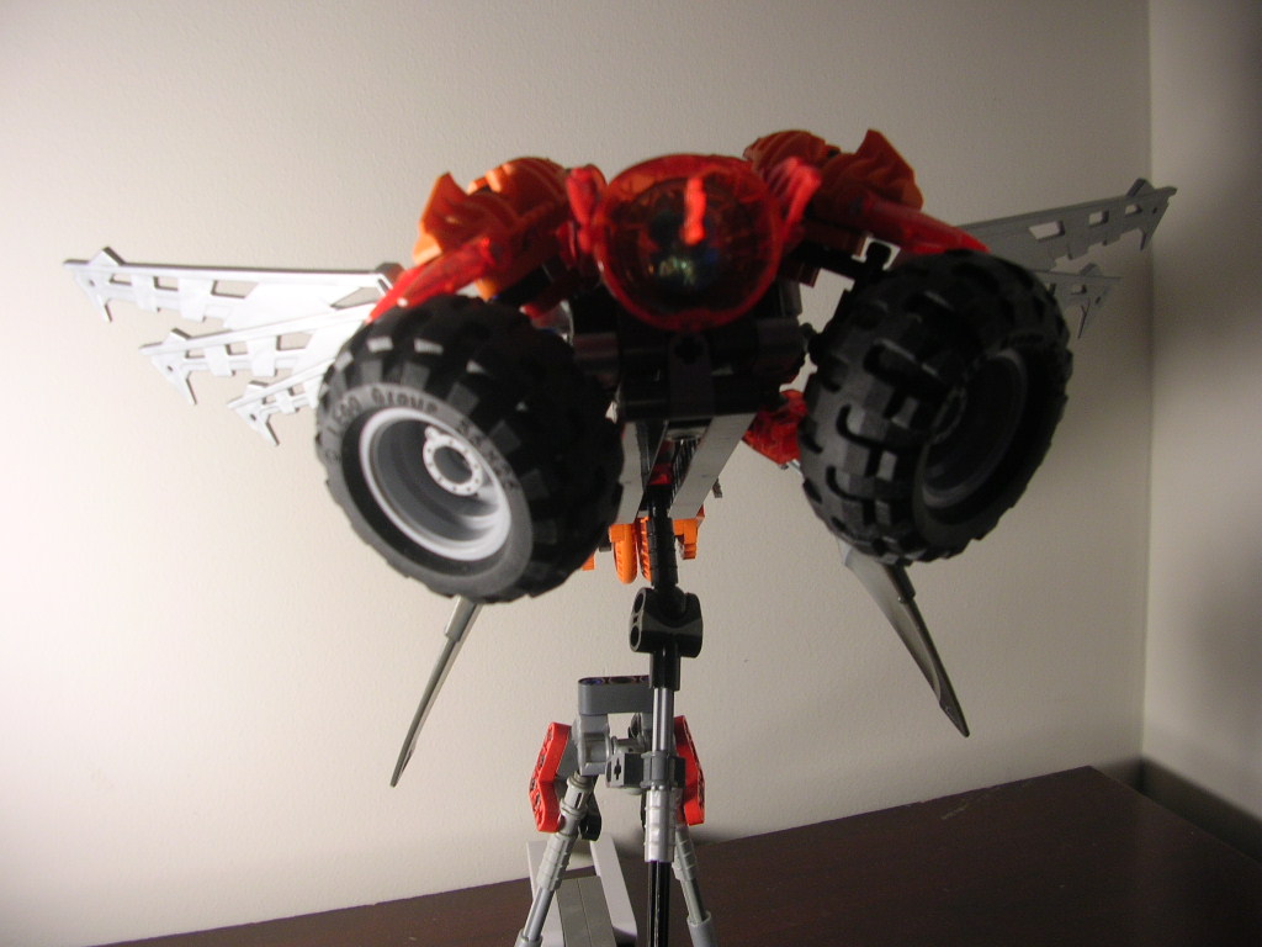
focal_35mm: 35
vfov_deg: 40.7
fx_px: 1276
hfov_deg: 52.6
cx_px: 631
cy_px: 474
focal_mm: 5.8
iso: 50
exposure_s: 1/24.7
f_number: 2.8
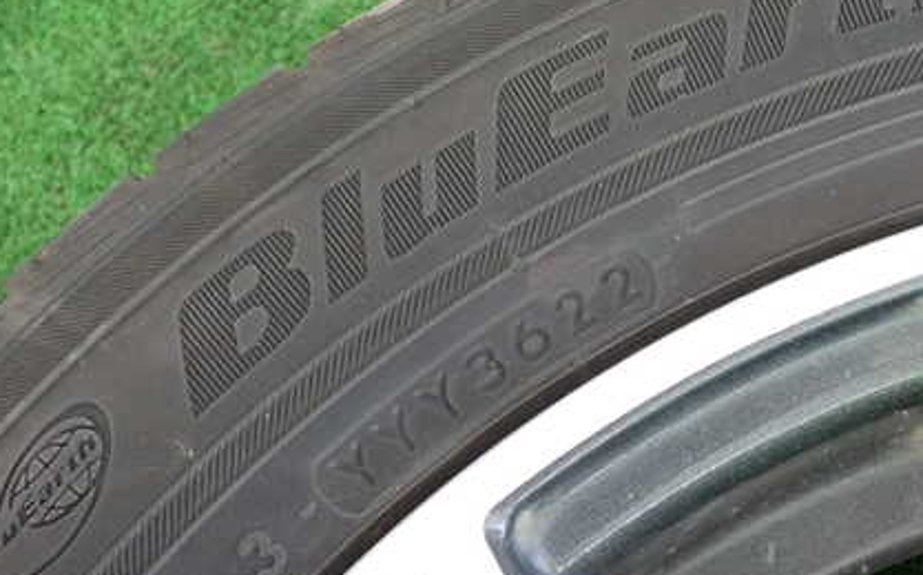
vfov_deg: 22.3
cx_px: 511
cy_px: 292
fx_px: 1458
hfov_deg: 35.1
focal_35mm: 58
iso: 800
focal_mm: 6.83
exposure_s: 1/125
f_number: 2.7
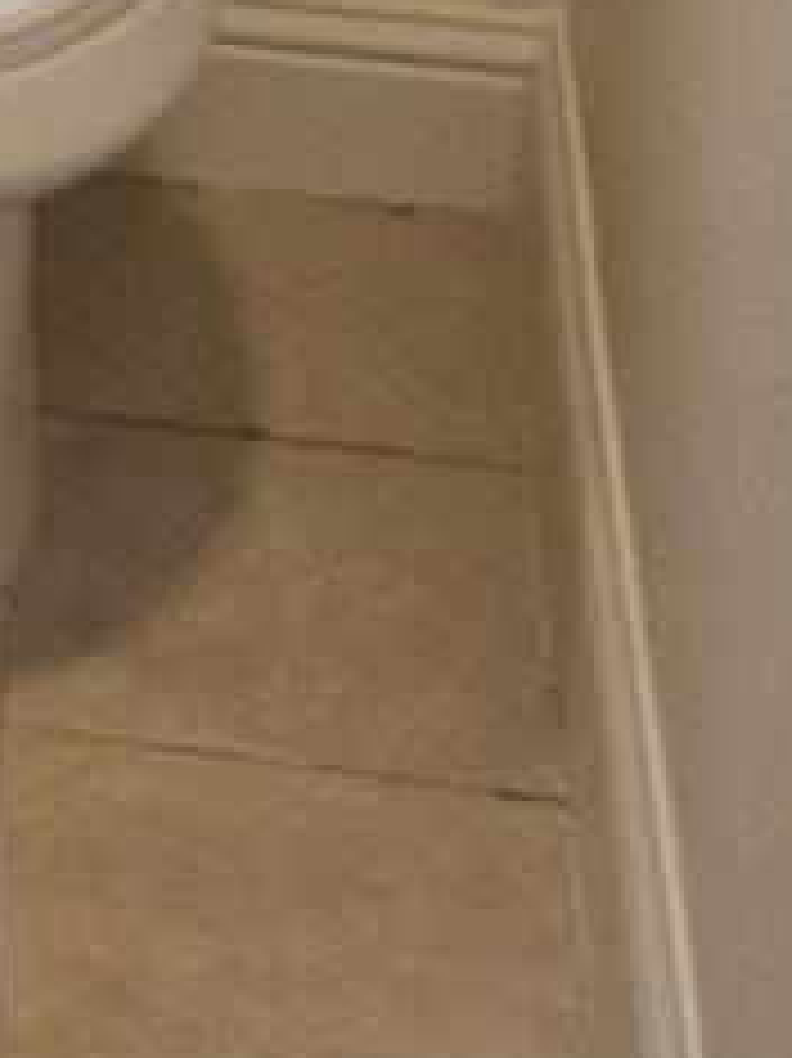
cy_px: -252
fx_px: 4488
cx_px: -943
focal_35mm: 147
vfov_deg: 13.1
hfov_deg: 9.3
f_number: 1.8
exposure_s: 1/120
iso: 250
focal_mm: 5.4
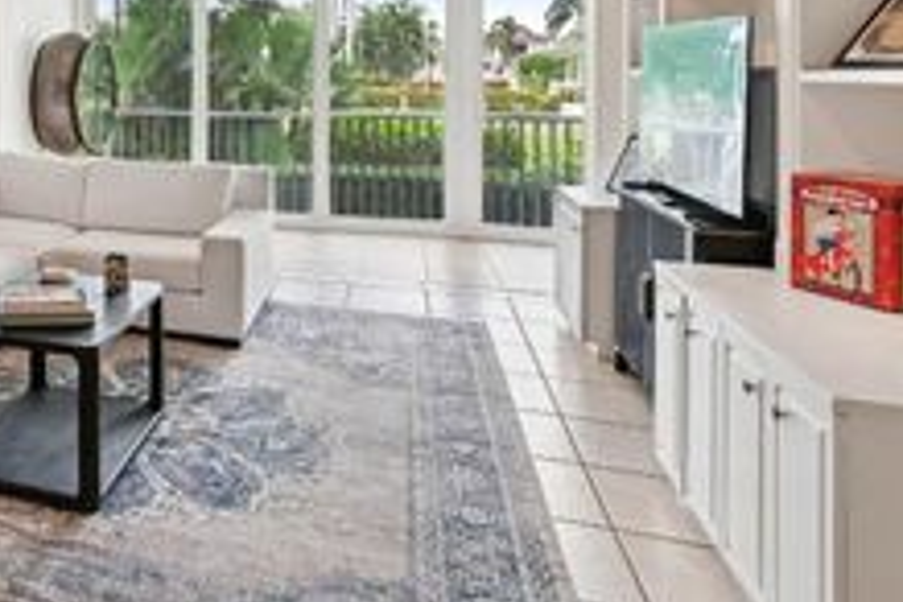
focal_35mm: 32
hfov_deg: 49.3
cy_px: 76
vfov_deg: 38.7
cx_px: 25
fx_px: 803
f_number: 8
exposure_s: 1/100
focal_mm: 14
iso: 800
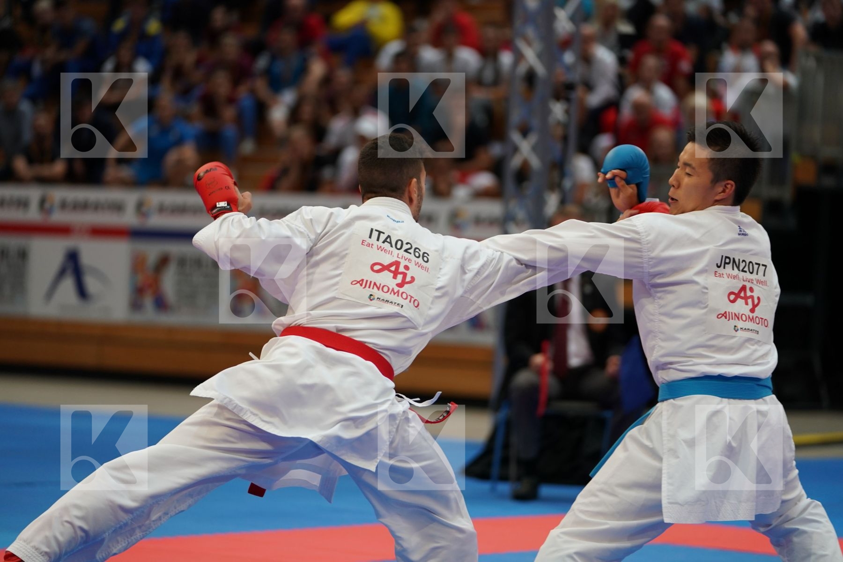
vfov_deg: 9.3
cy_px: 281
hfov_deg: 14.0
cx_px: 422
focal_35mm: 147
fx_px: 3442
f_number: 2.8
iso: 1250
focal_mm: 147
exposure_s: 1/1000
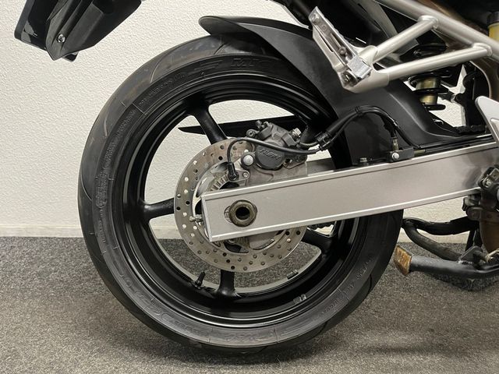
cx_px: 250
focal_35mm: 26
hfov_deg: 67.3
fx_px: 375
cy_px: 187
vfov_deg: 53.1
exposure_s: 1/50
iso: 320
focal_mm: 5.1
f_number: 1.6
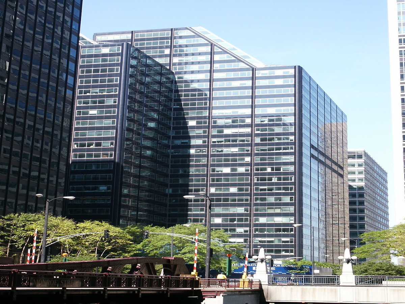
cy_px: 152
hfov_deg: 31.7
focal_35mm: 61
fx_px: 714
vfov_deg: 24.0
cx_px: 202
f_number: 8
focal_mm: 12.7
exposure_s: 1/60
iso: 64
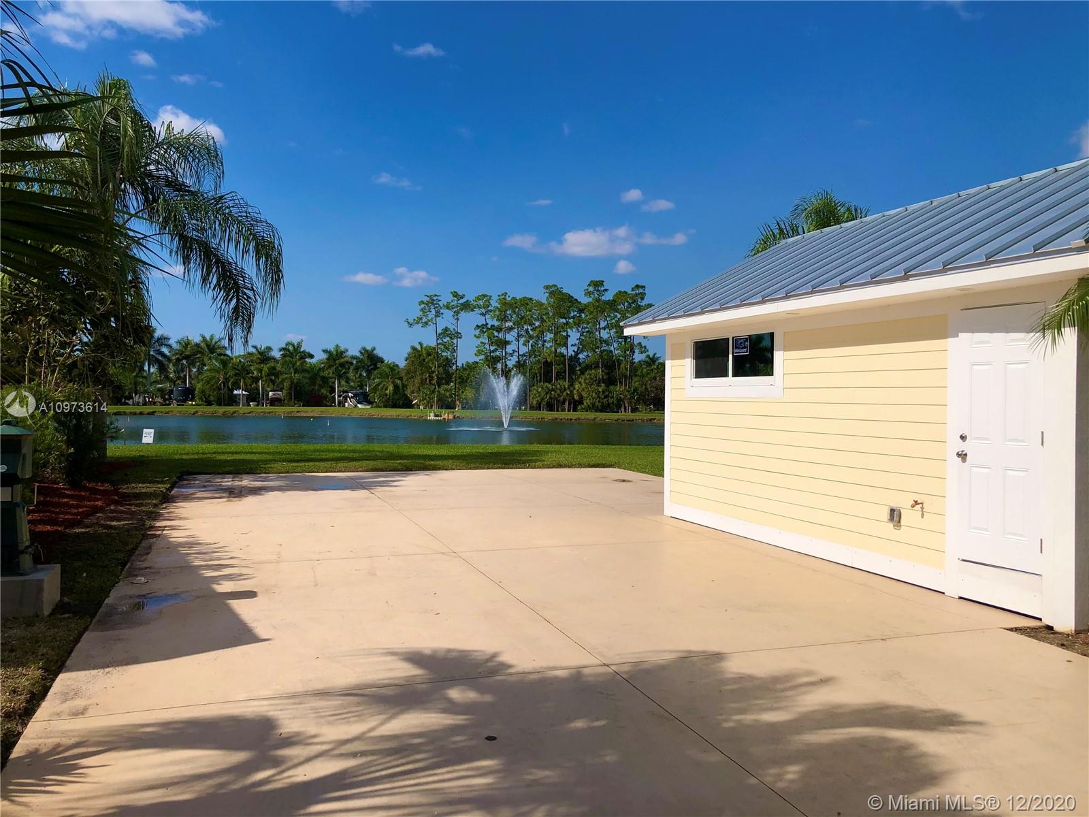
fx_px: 881
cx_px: 544
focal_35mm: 28
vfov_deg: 49.7
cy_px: 408
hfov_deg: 63.4
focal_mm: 3.99
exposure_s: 1/5348
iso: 25
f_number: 1.8
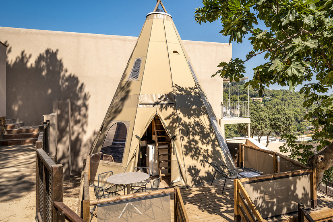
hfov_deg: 67.3
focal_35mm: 27
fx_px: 246
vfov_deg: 48.5
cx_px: 204
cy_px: 102
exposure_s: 1/320
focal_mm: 21.5
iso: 100
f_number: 8
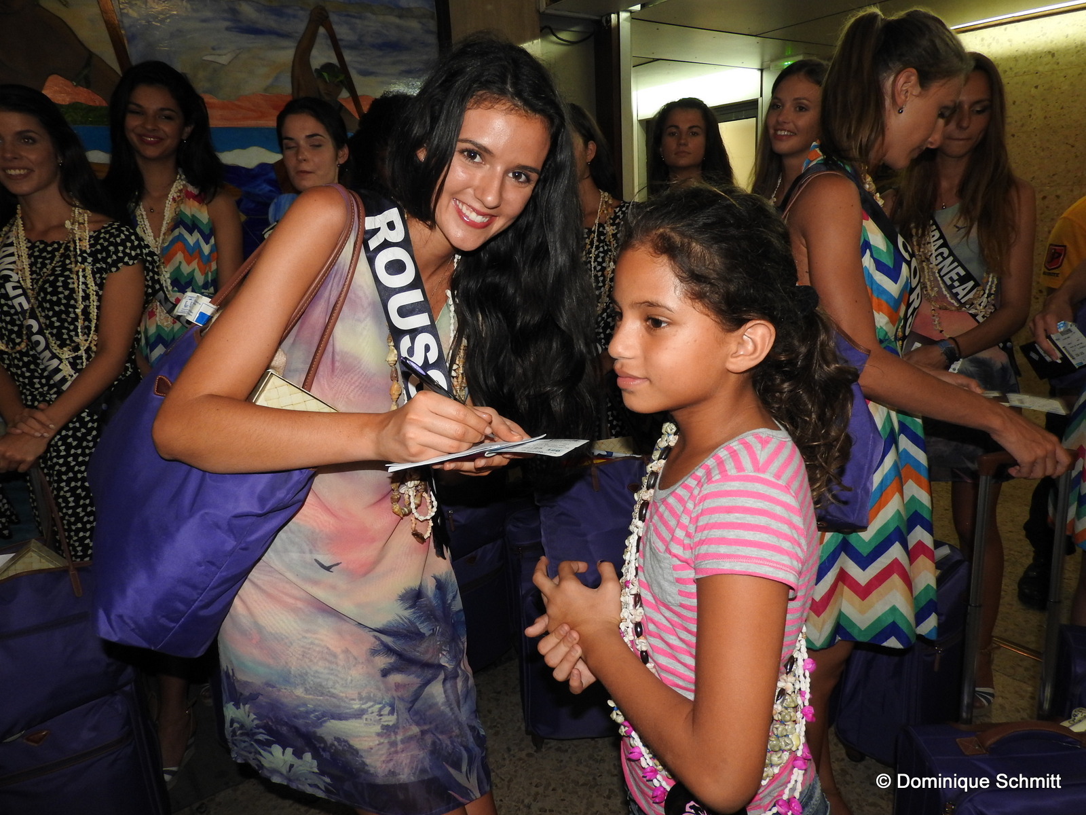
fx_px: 753
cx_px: 543
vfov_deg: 56.8
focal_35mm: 24
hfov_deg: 71.6
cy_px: 408
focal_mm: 4.3
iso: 200
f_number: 3.3
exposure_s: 1/30
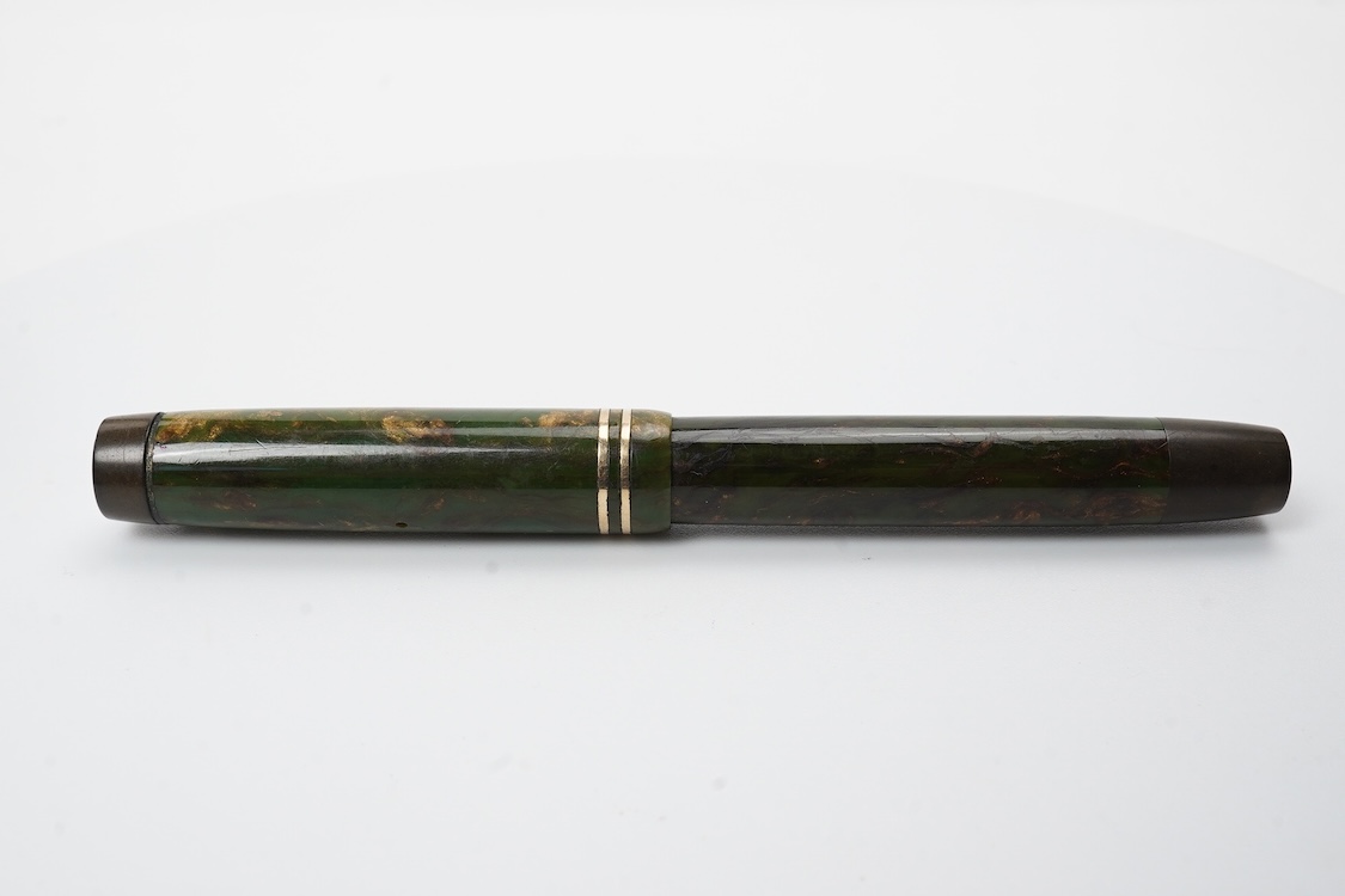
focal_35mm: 45
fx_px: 1681
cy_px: 448
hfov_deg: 43.6
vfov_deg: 29.9
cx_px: 672
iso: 640
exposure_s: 1/100
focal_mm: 30
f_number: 22
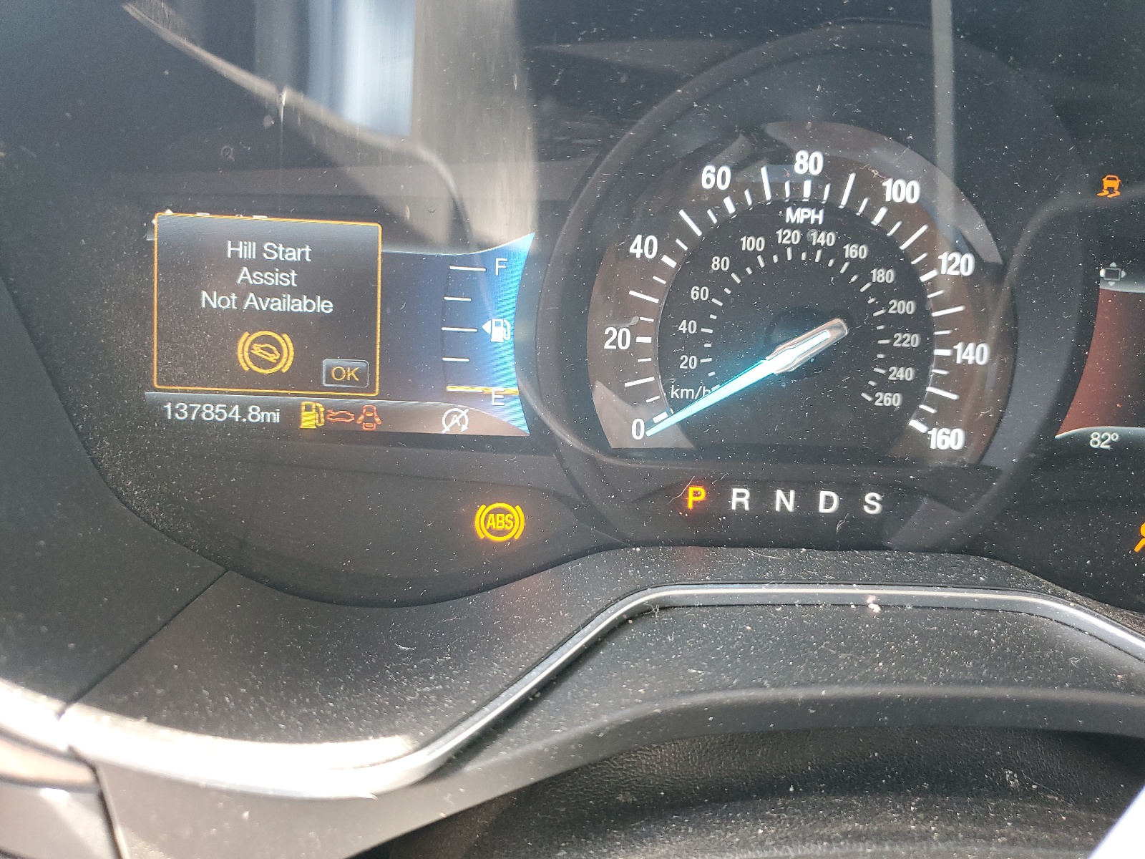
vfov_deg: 53.1
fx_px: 860
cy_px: 430
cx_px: 572
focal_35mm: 26
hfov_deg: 67.3
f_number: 1.5
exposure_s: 1/60.2
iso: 141
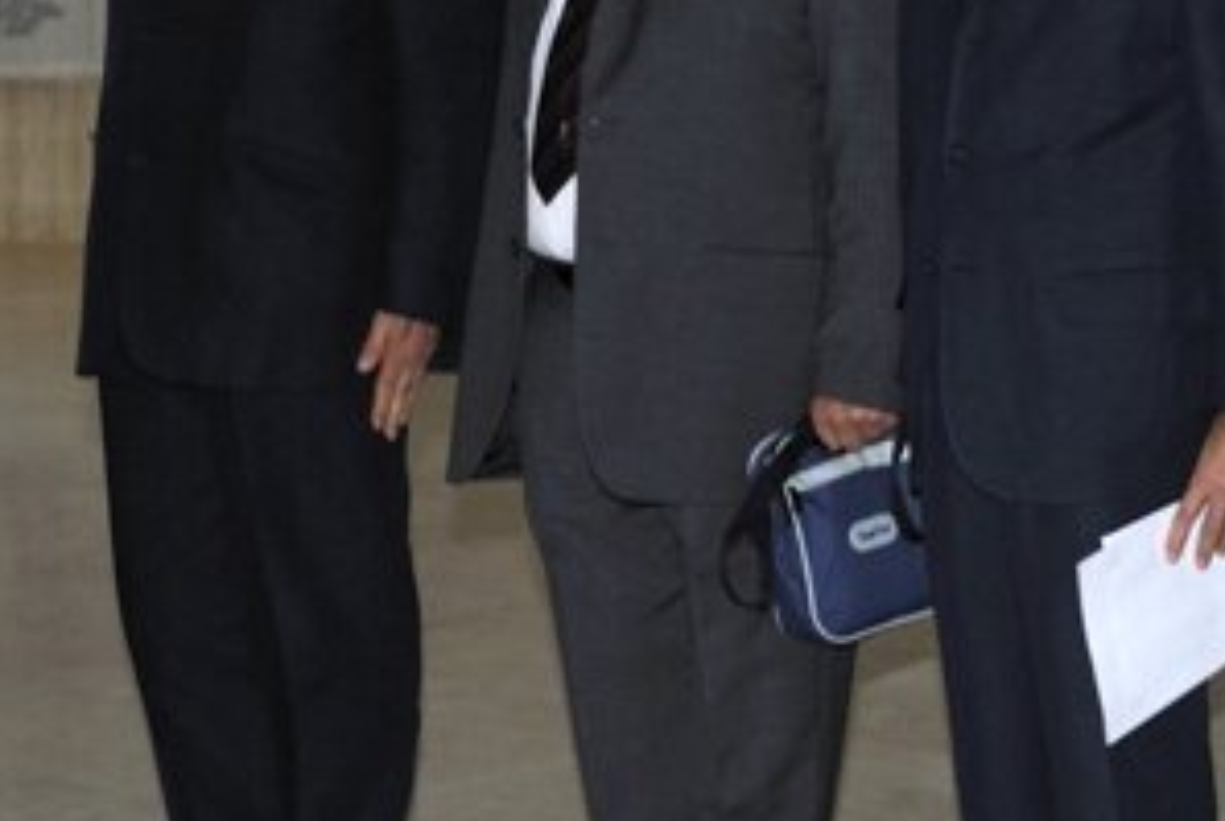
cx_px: 1736
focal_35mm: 177
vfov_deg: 7.8
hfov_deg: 11.2
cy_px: 274
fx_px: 6032
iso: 100
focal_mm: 30
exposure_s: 1/250
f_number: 5
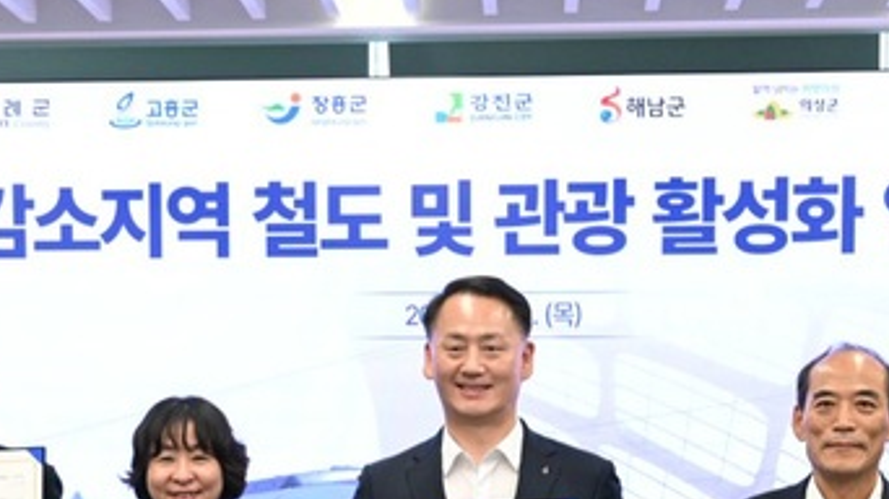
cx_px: 463
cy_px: 720
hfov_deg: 23.4
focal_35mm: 91
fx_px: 2144
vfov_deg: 12.7
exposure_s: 1/125
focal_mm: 33
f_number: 5
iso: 1600
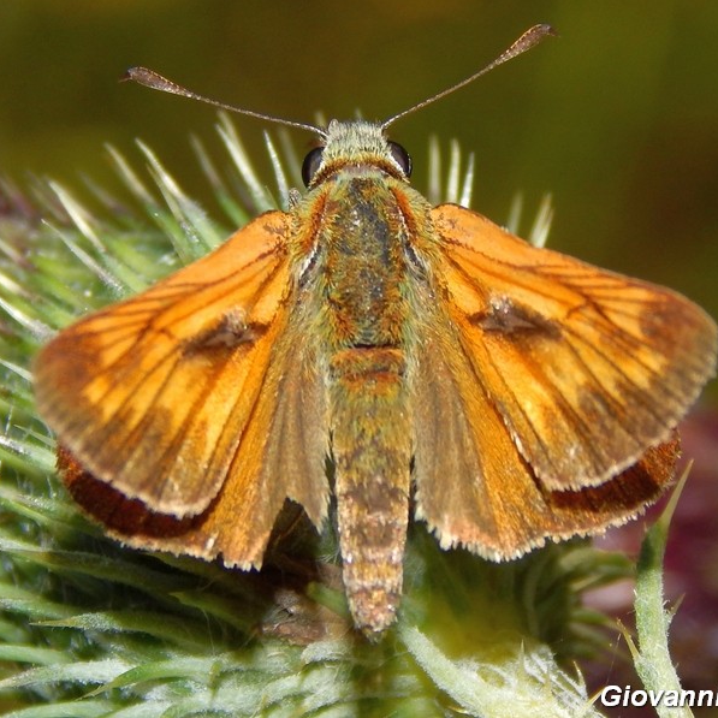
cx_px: 358
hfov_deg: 9.1
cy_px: 358
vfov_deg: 9.1
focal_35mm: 192
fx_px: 4506
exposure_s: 1/320
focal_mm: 28.7
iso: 125
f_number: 10.1
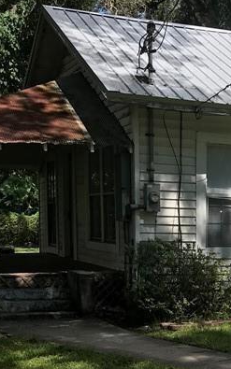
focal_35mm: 77
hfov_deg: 16.3
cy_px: 310
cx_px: 279
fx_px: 775
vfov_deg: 26.2
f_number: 1.8
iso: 20
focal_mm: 3.99
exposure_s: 1/1742
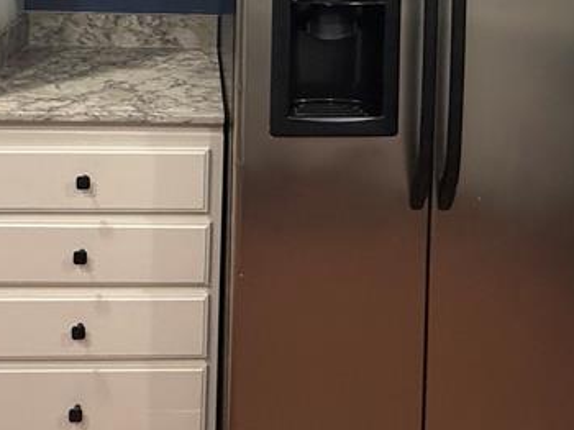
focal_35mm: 41
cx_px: 244
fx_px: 679
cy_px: -92
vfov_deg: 29.8
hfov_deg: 45.7
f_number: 2.2
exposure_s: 1/120
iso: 320
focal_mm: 2.22
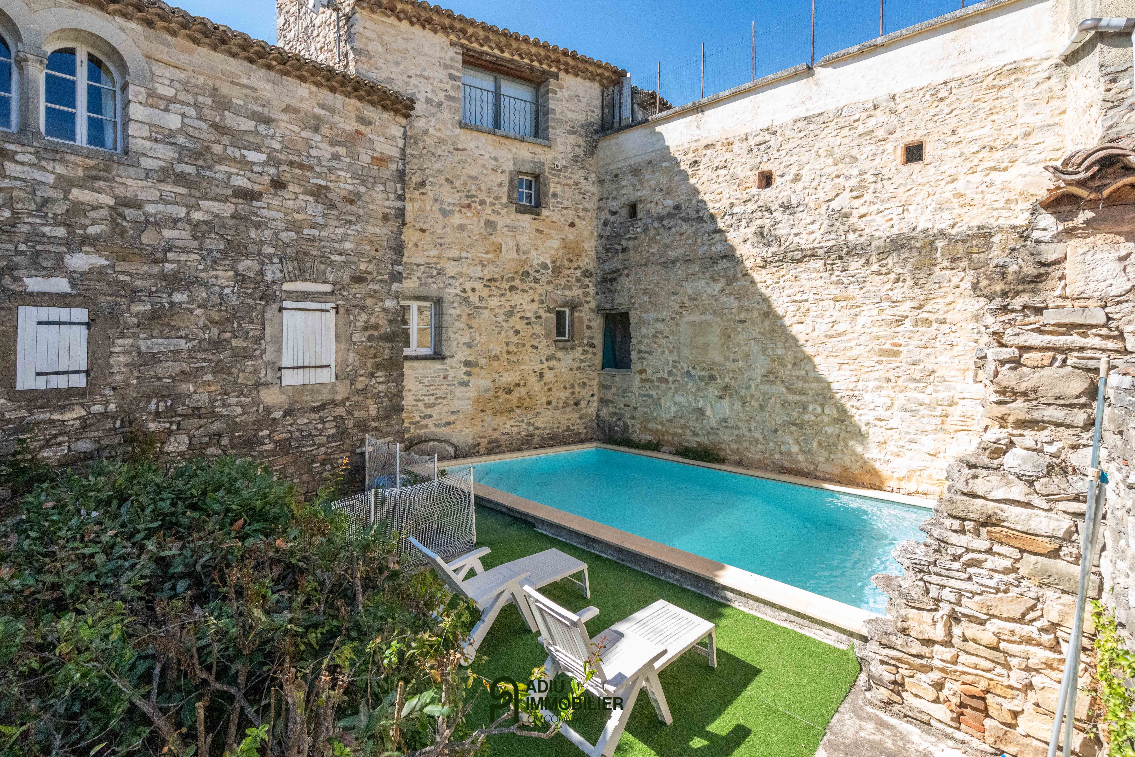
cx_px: 568
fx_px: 504
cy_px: 378
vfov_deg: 73.7
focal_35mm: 16
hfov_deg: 96.7
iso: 10000
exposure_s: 1/8000
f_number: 8
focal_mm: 16
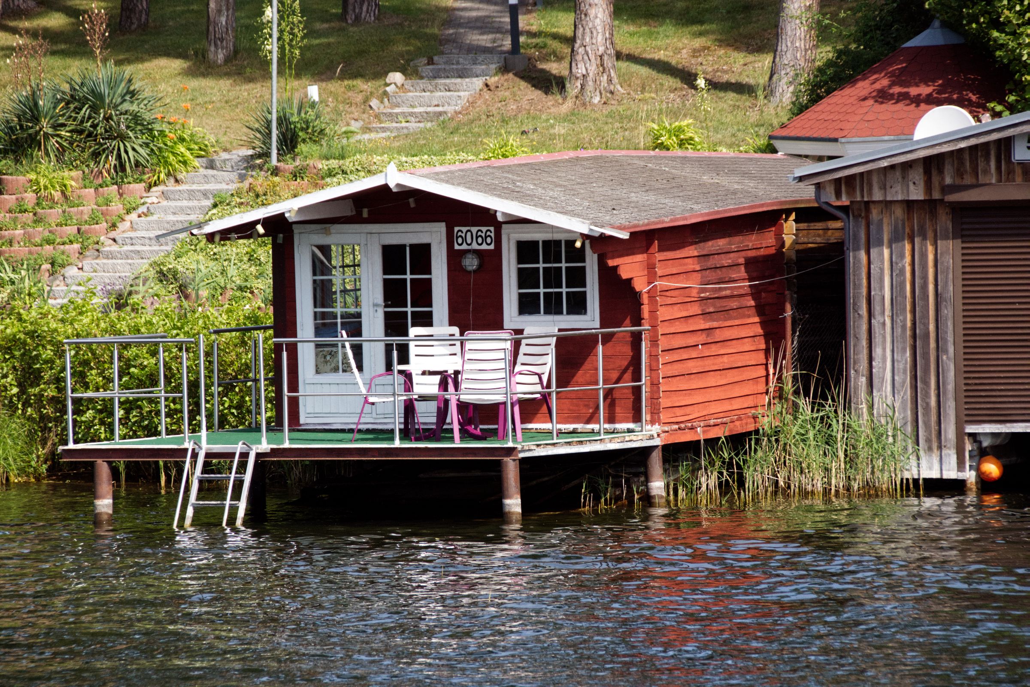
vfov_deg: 4.6
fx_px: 8583
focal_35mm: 300
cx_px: 515
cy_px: 344
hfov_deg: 6.9
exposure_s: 1/640
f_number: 9
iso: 400
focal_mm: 200
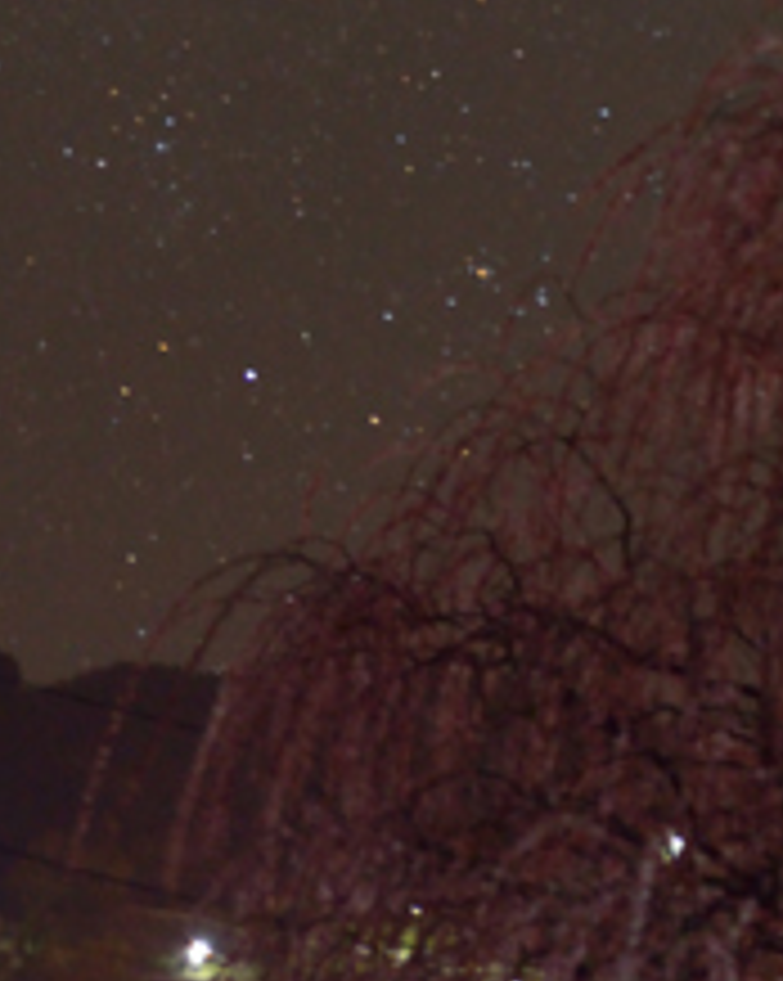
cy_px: -616
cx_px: 1240
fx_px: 3075
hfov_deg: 13.5
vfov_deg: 16.1
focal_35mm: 106
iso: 1600
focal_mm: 24
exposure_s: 15
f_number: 2.8
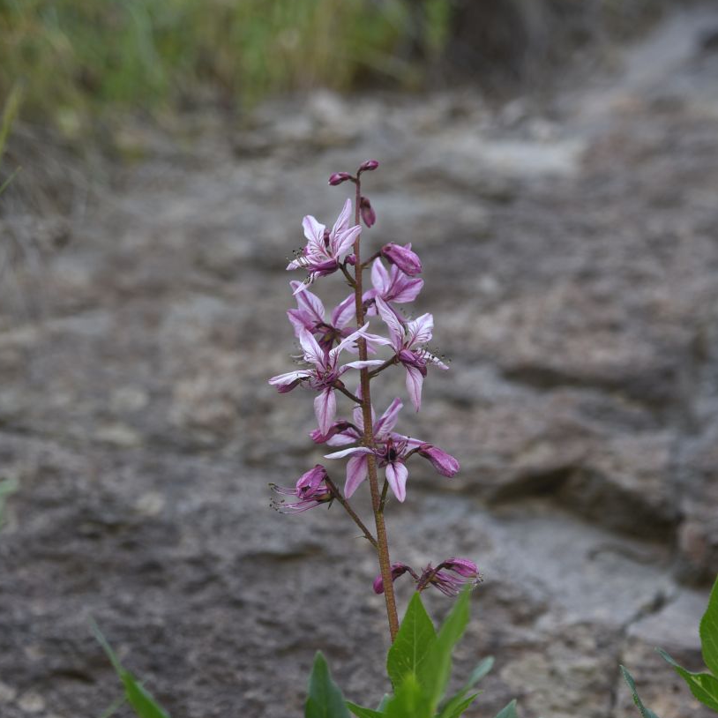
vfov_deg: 22.6
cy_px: 534
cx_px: 357
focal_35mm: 76
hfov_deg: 22.8
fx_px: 1783
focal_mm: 56
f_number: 4
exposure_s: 1/400
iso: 320
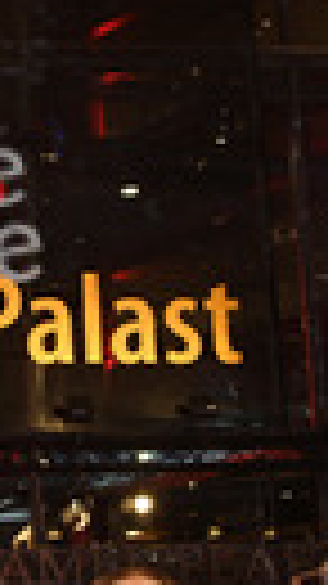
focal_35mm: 90
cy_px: 482
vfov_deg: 23.3
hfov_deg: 13.1
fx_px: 1393
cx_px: -58
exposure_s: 1/125
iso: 1600
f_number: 6.3
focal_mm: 19
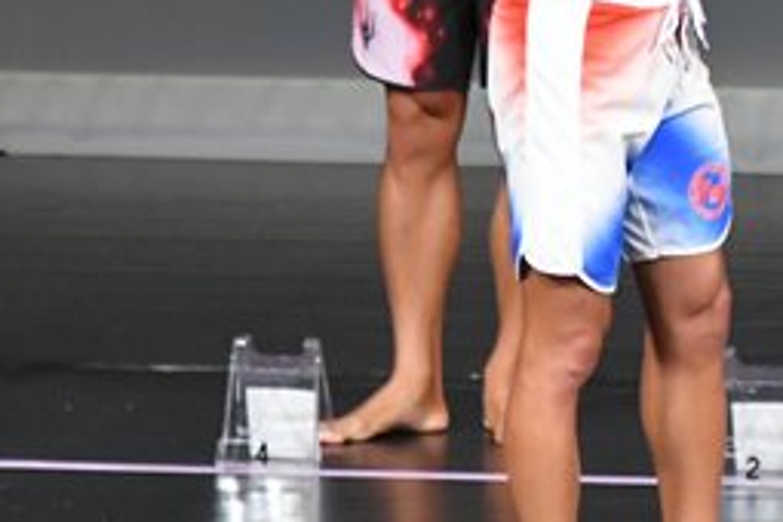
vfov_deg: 1.3
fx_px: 22814
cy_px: 49
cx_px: 969
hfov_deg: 2.0
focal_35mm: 1049
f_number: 5.6
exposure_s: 1/400
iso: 5000
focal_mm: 230
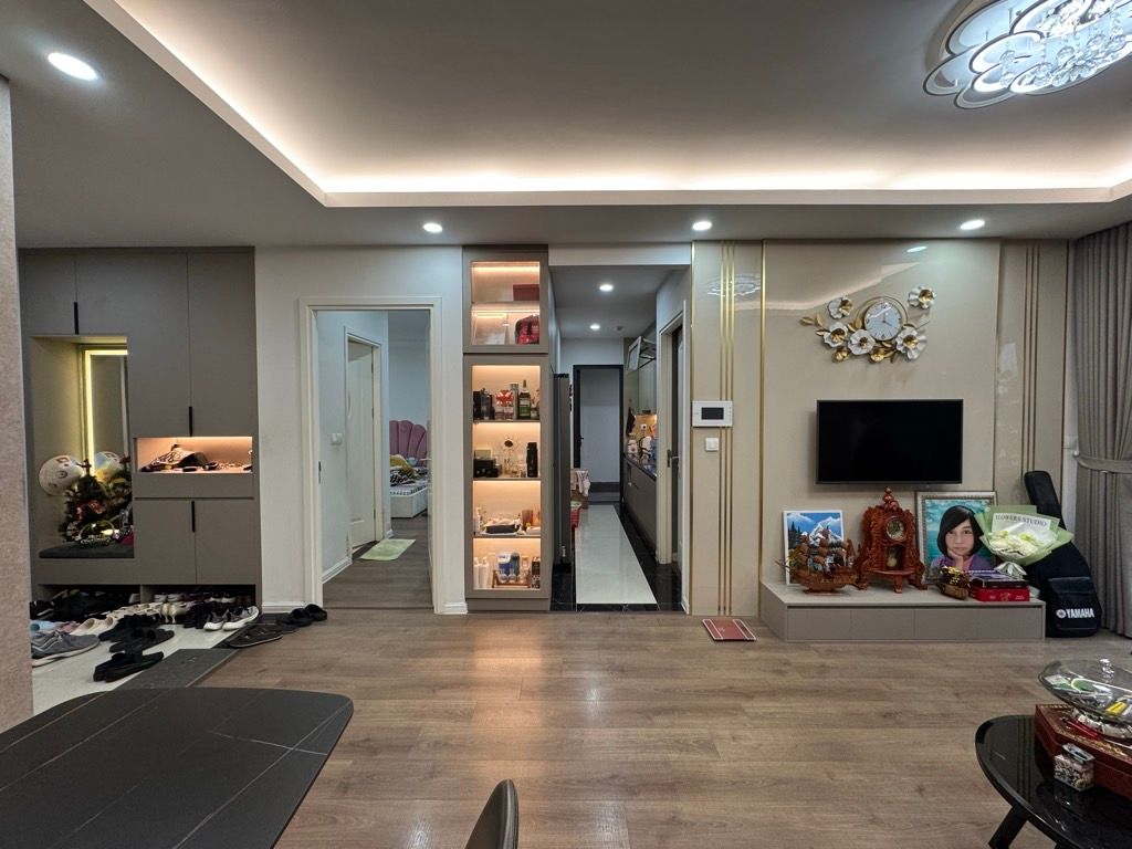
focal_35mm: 14
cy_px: 424
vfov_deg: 85.7
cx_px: 566
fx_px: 458
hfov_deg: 102.1
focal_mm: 2.22
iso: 160
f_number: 2.2
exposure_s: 1/100
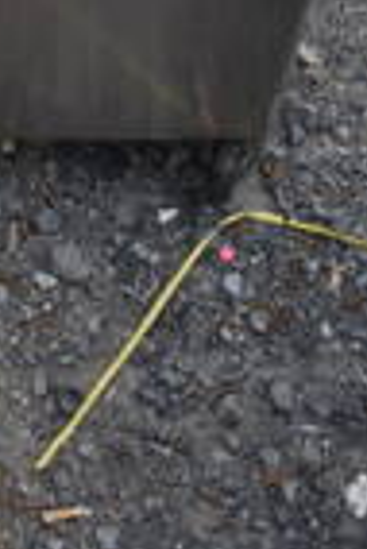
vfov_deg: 19.6
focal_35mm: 91
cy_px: -257
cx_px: -66
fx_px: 1388
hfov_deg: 14.6
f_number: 6.3
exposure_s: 1/250
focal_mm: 18
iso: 200
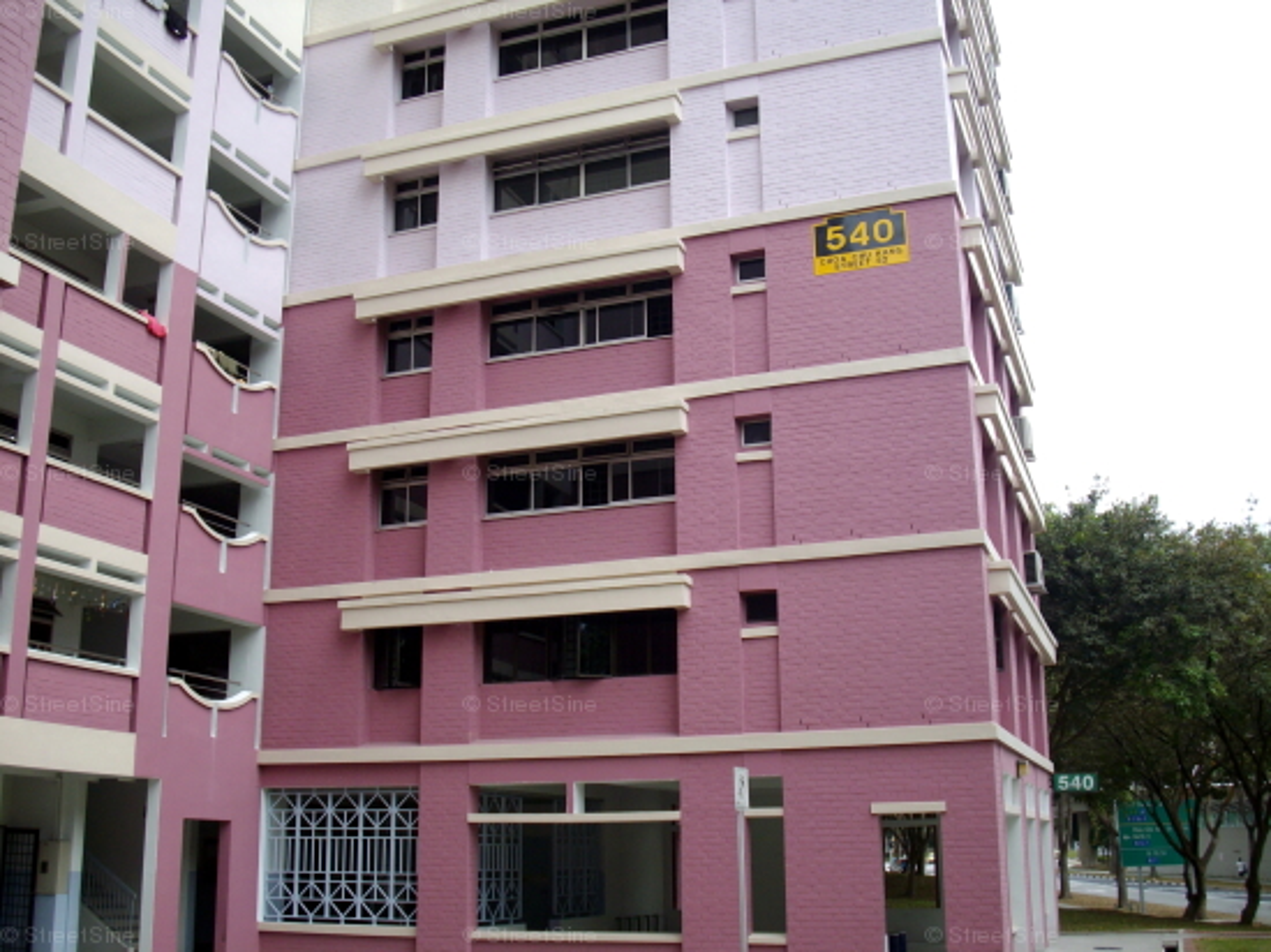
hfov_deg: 50.2
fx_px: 1358
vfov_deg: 38.6
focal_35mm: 37
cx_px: 636
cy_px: 476
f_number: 5.6
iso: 80
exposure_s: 1/125
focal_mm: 6.2
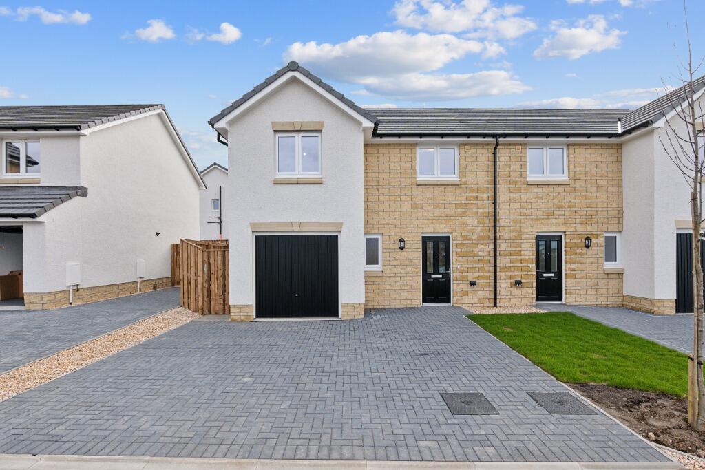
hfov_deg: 93.3
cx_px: 352
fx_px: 333
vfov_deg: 70.5
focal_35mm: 17
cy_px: 235
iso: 800
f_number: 8
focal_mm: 16
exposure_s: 1/1000
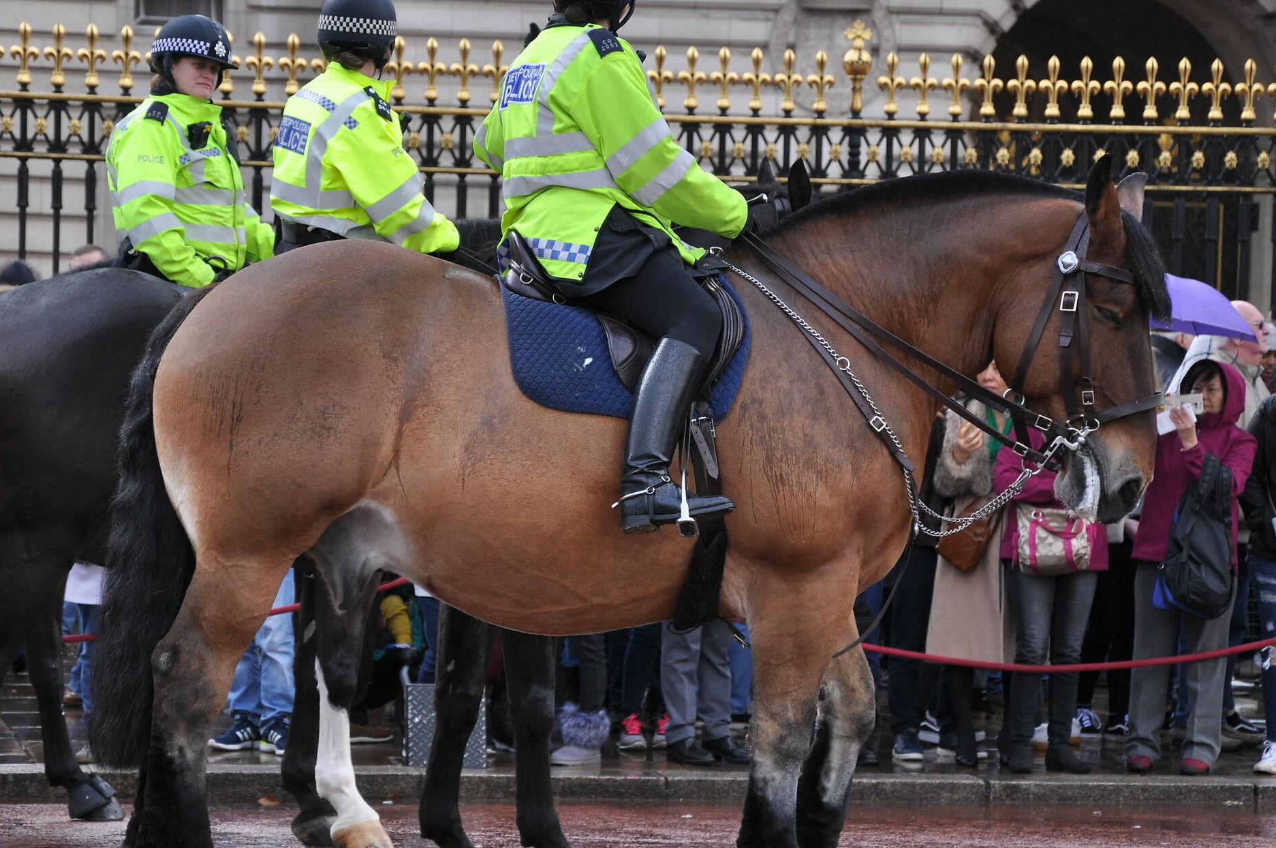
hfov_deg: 11.9
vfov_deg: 7.9
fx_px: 6124
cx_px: 580
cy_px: 446
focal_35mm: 173
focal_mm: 90
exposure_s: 1/125
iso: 200
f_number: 5.6
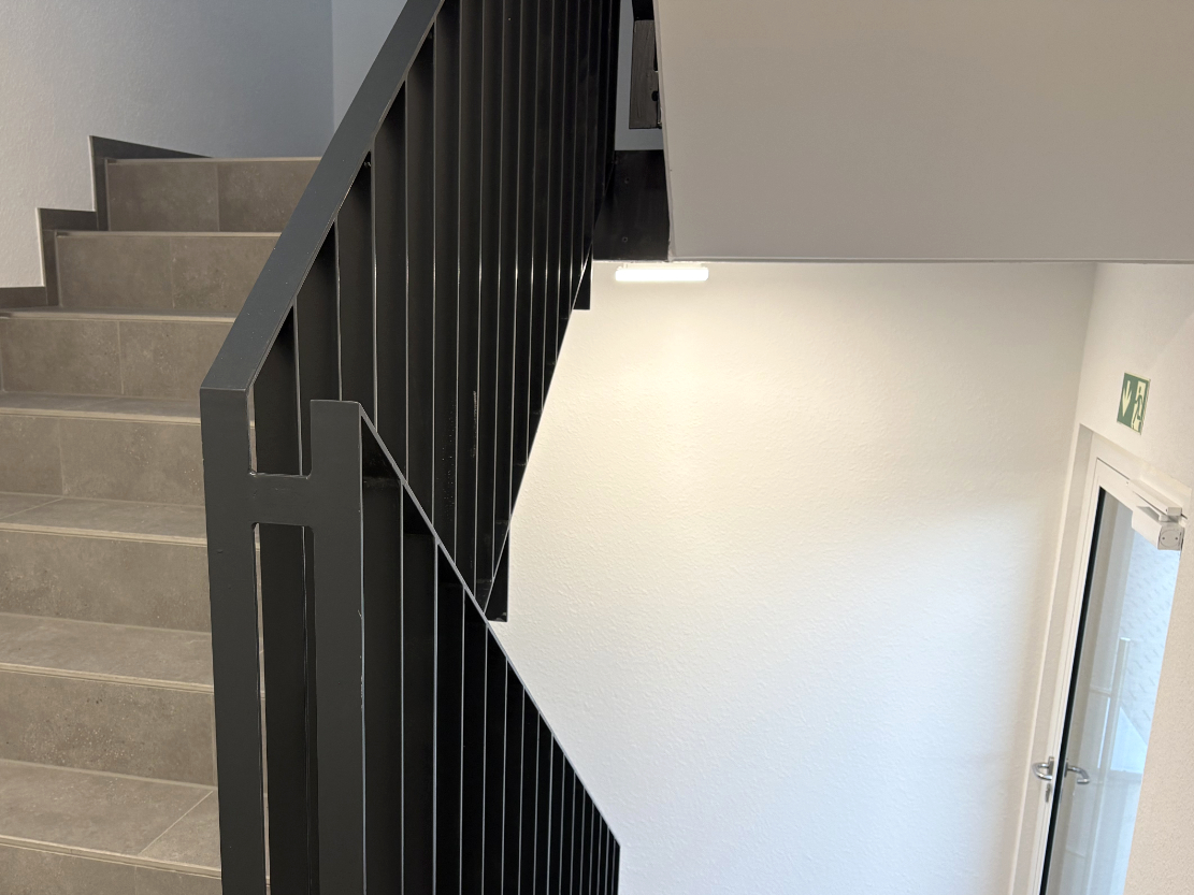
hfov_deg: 52.1
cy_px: 596
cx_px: 452
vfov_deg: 40.2
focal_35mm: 35
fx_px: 1207
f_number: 1.6
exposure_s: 1/50
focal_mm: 6
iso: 80
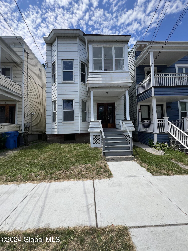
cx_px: 94
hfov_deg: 89.9
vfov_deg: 106.2
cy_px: 126
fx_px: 94
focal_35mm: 13
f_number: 1.8
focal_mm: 1.57
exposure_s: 1/1155
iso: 32
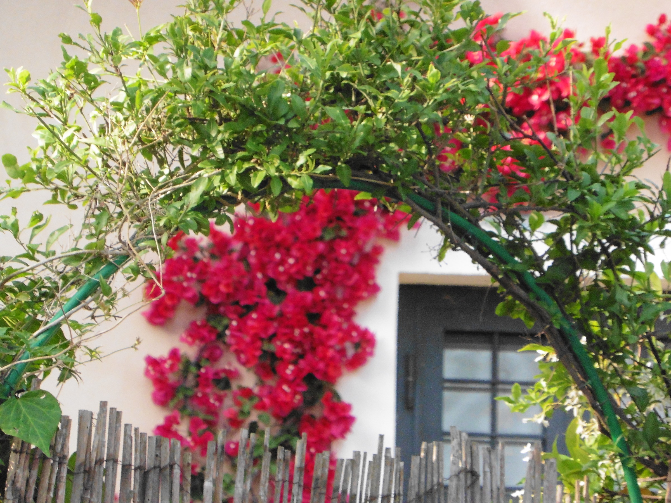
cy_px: 252
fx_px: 6513
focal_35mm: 336
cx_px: 336
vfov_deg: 4.4
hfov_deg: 5.9
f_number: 6.3
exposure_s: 1/320
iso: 1000
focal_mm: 60
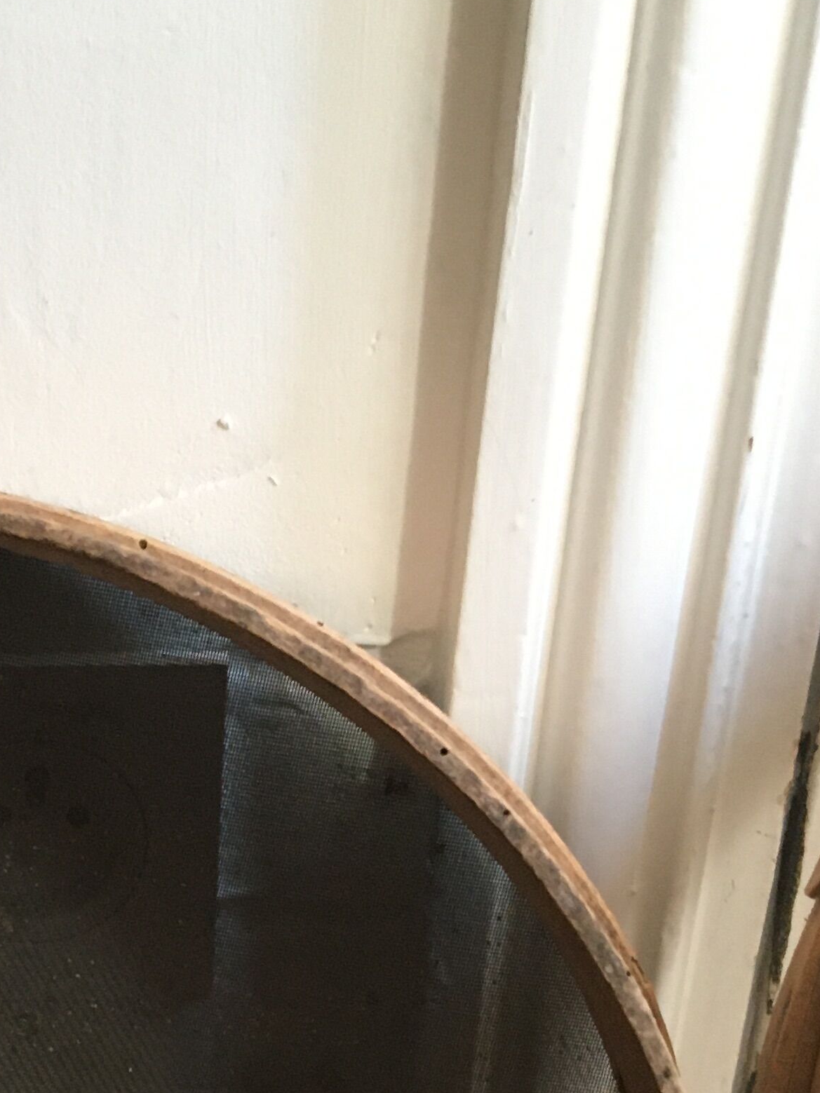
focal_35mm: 75
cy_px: 1179
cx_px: -126
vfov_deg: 24.4
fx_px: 2369
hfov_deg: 18.7
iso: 160
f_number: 2.2
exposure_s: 1/33
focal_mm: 4.15
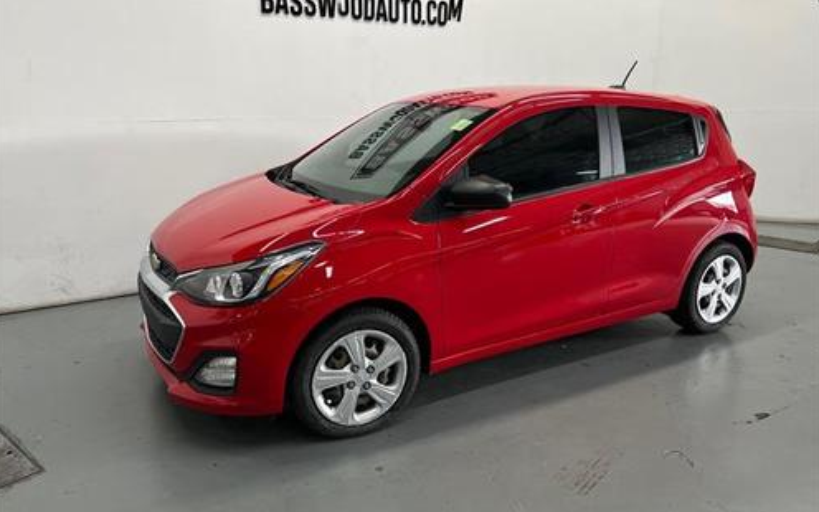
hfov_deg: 66.5
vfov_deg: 44.5
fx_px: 625
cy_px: 230
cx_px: 408
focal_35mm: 28
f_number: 1.5
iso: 64
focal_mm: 5.7
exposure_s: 1/120
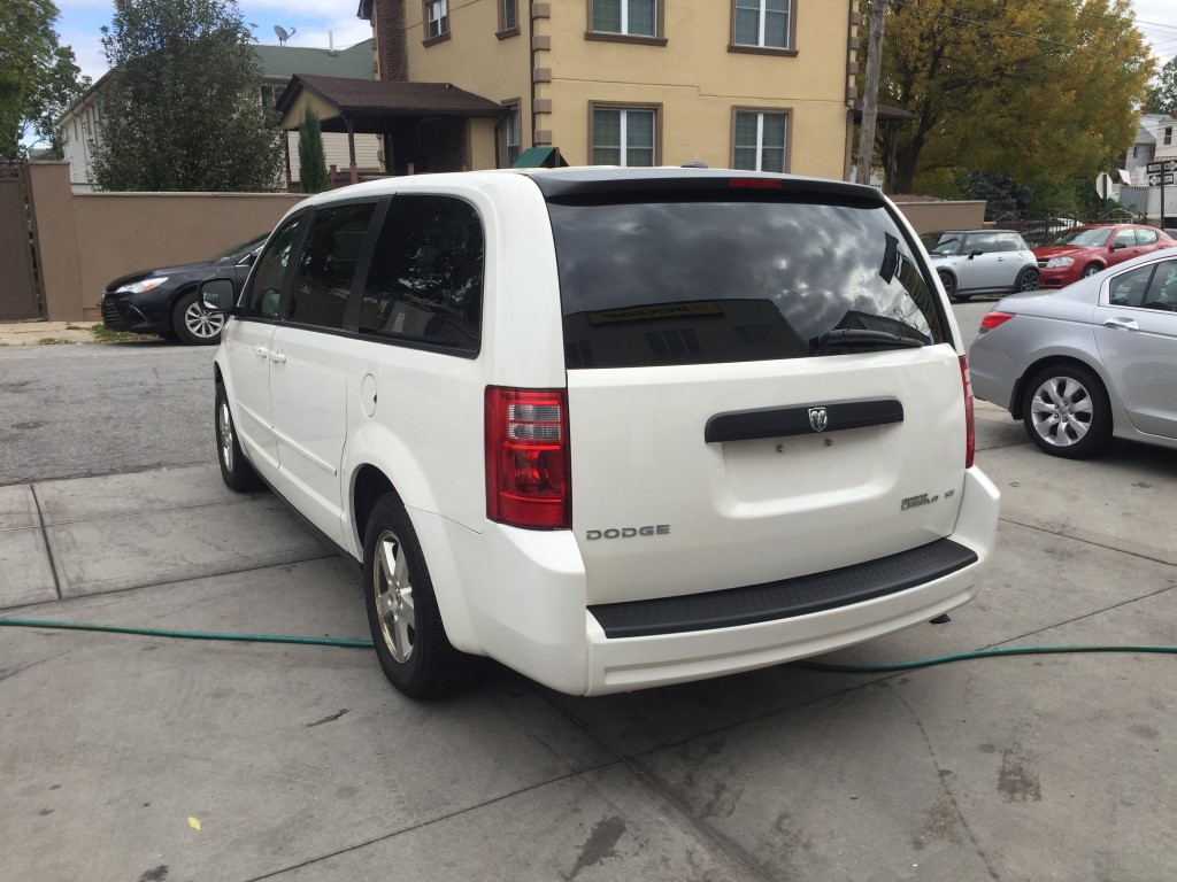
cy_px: 441
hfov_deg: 61.7
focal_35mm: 29
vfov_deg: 48.2
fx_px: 986
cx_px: 588
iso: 32
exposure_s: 1/942
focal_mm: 4.15
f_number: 2.2
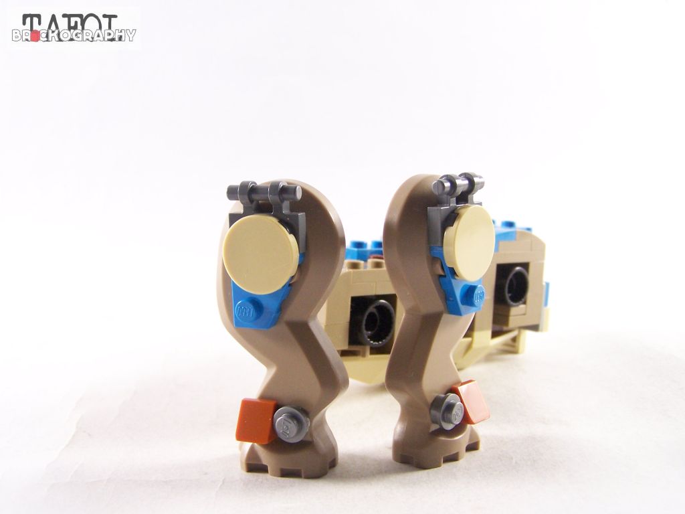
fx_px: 851
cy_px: 257
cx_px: 342
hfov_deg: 43.9
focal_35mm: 43
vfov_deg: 33.6
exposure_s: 1/30
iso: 200
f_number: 3.6
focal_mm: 7.1
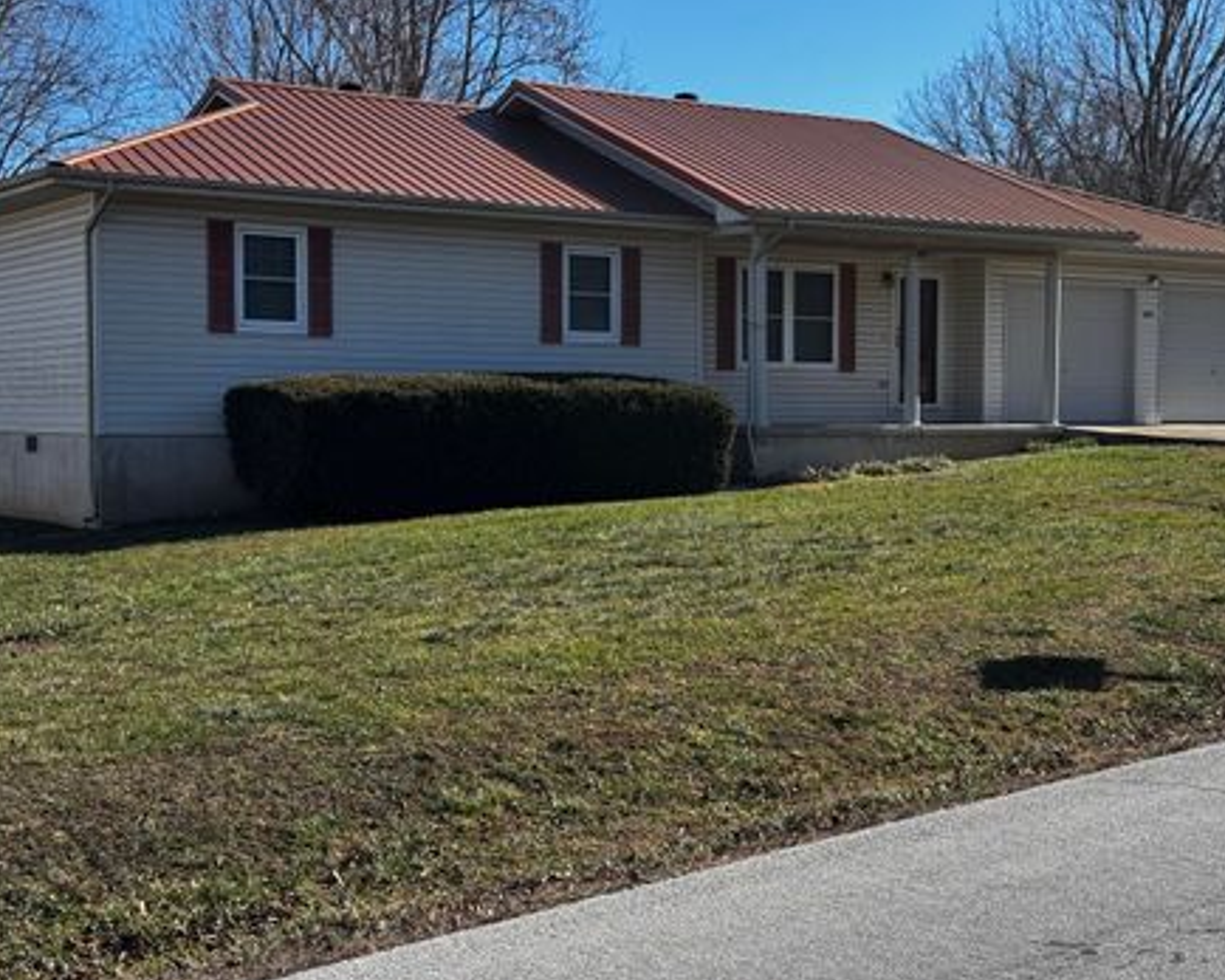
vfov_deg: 28.1
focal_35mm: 54
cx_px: 675
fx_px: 1957
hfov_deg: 34.7
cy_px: 470
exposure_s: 1/2833
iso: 64
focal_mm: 6.76
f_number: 1.78
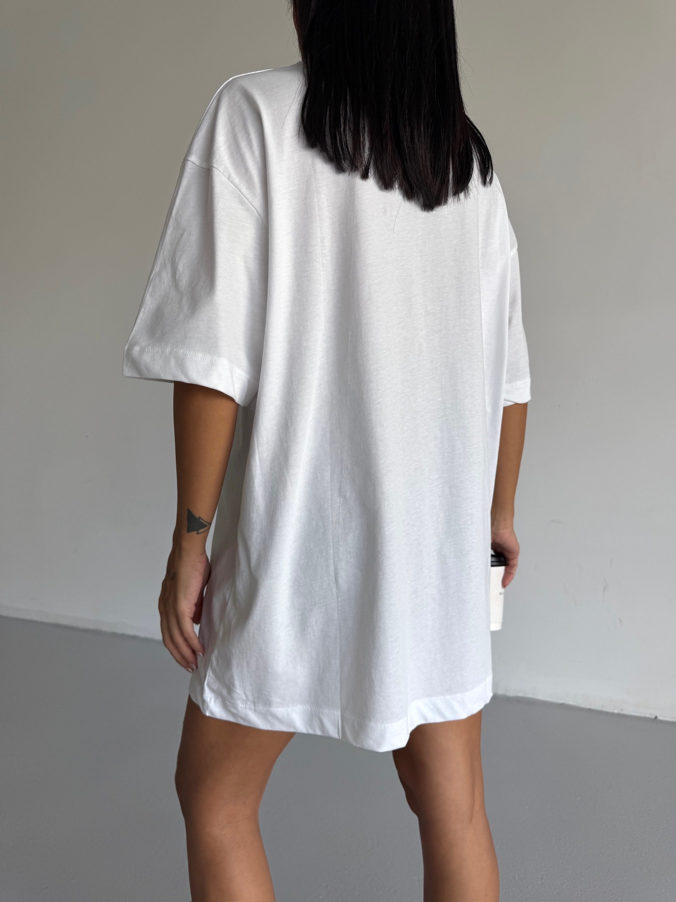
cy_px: 451
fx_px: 625
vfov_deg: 71.6
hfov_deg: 56.8
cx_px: 338
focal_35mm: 24
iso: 80
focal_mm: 6.76
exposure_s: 1/333
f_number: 1.78
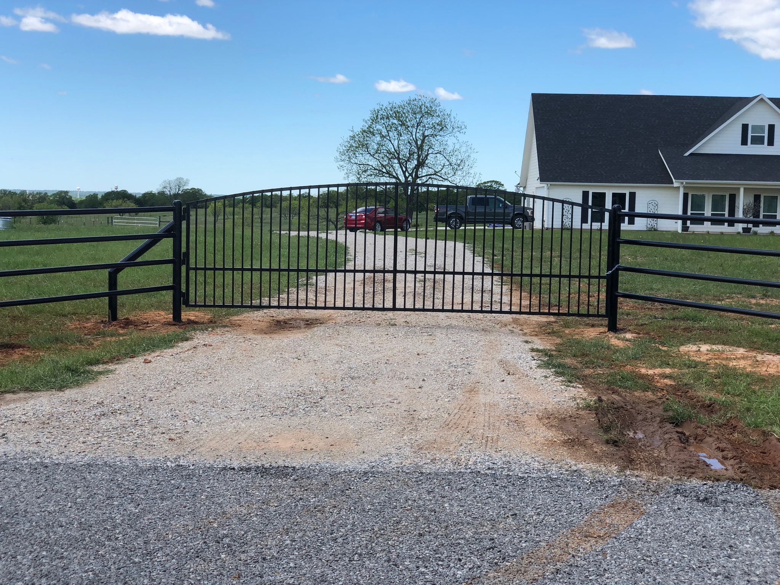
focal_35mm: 52
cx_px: 390
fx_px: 1172
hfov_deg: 36.8
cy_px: 292
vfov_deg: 28.0
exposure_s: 1/725
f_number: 2.4
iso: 16
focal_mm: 6
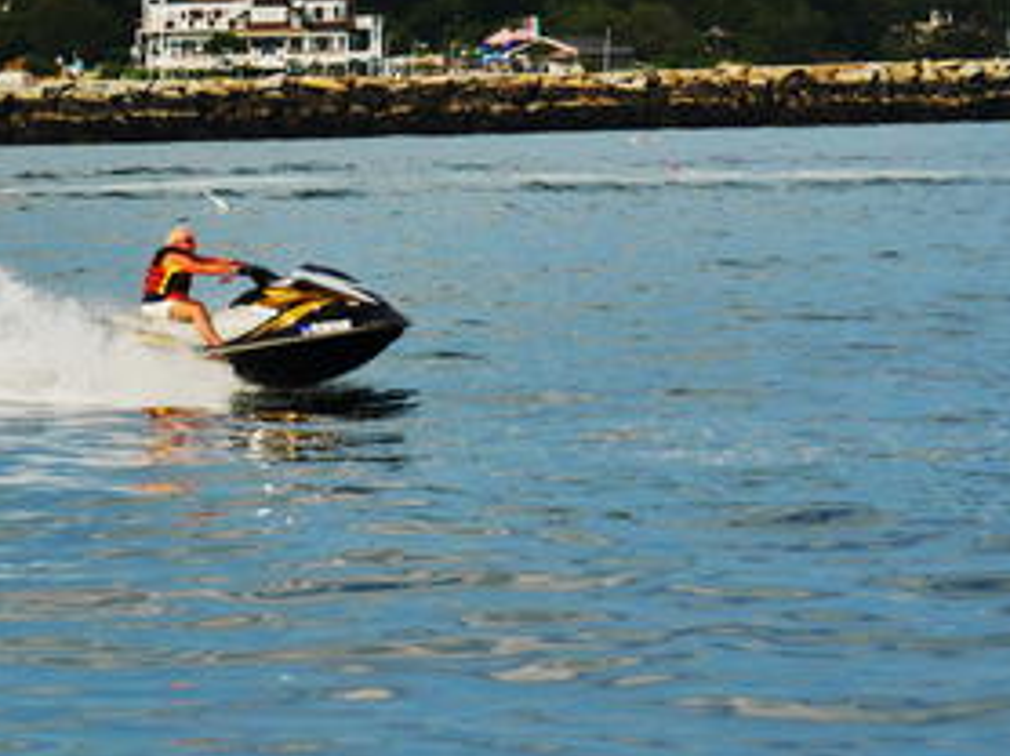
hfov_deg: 8.7
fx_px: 6618
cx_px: 349
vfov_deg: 6.5
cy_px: 334
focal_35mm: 227
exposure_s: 1/500
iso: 200
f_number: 7.1
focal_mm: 70
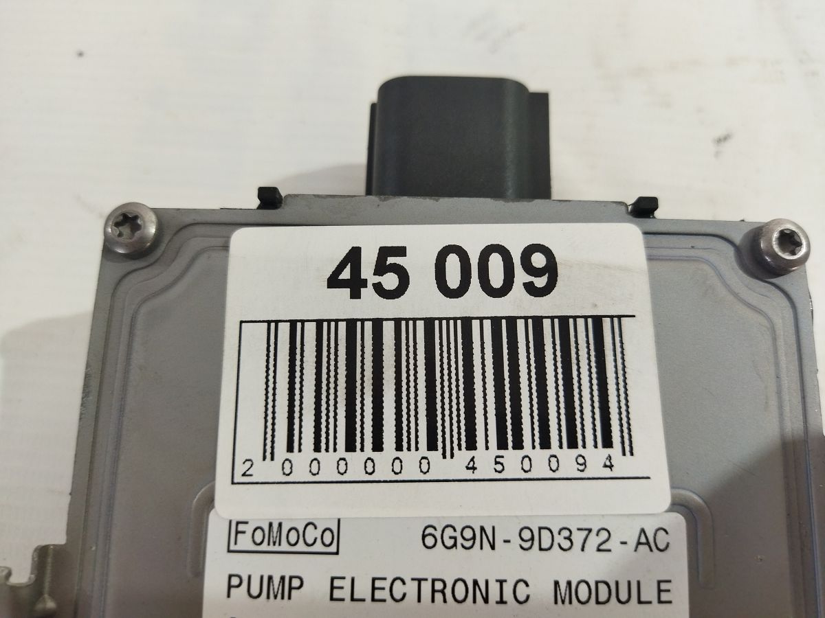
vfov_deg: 51.4
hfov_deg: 65.3
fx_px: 643
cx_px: 412
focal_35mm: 27
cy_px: 309
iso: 144
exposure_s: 1/50
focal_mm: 4.71
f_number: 1.79
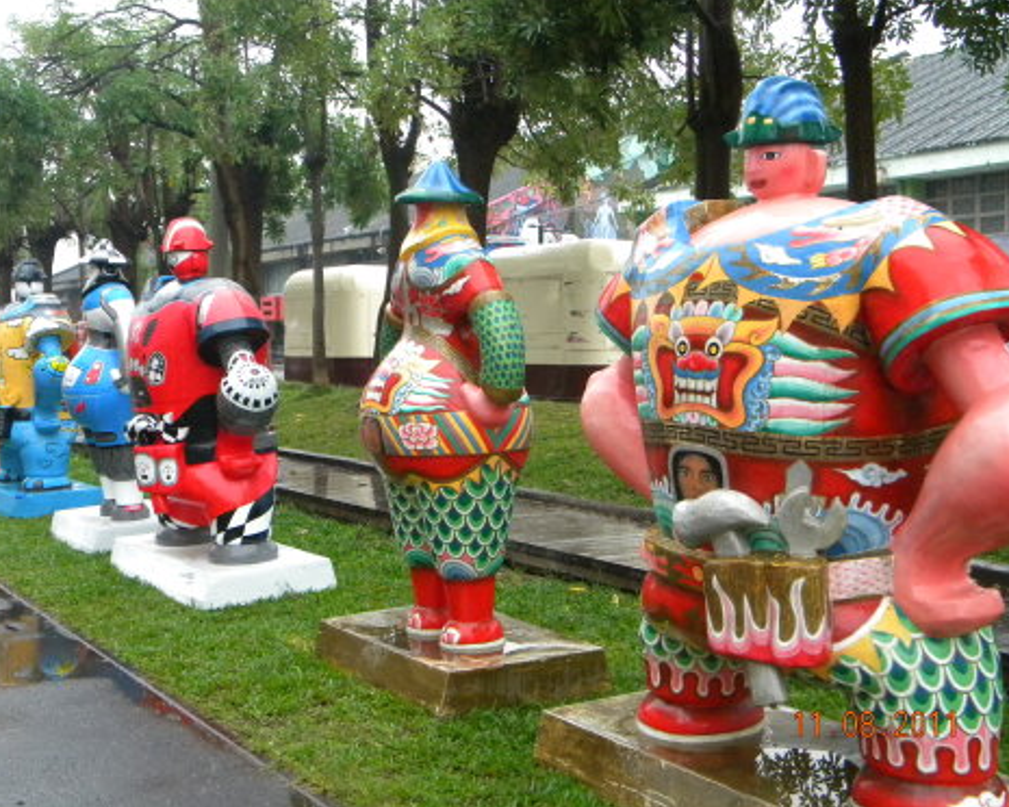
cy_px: 402
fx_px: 1284
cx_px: 482
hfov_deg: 42.9
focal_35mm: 43
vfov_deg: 34.9
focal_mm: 7.3
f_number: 3.8
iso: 400
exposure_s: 1/248
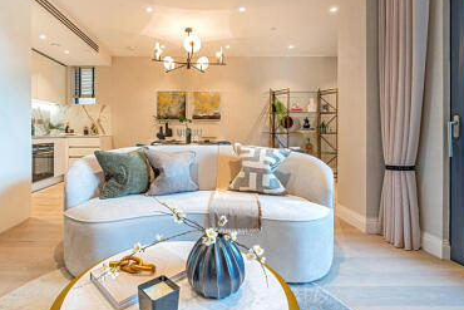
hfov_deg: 88.4
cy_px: 145
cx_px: 177
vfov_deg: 67.4
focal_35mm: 18
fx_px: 232
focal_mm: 14
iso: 100
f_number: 10
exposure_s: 1/2.5
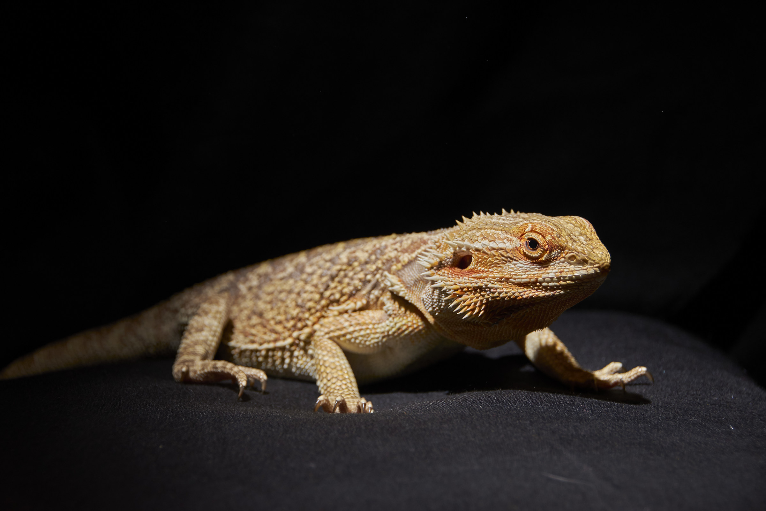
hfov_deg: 20.9
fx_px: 2074
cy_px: 256
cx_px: 383
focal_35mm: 98
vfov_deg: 14.0
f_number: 5
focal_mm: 65
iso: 500
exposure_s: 1/100
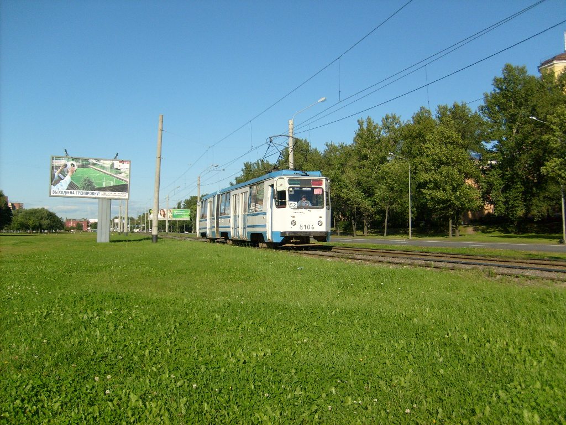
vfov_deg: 40.7
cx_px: 283
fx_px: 572
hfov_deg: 52.6
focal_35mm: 35
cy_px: 212
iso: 80
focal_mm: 5.8
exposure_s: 1/350
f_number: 7.1
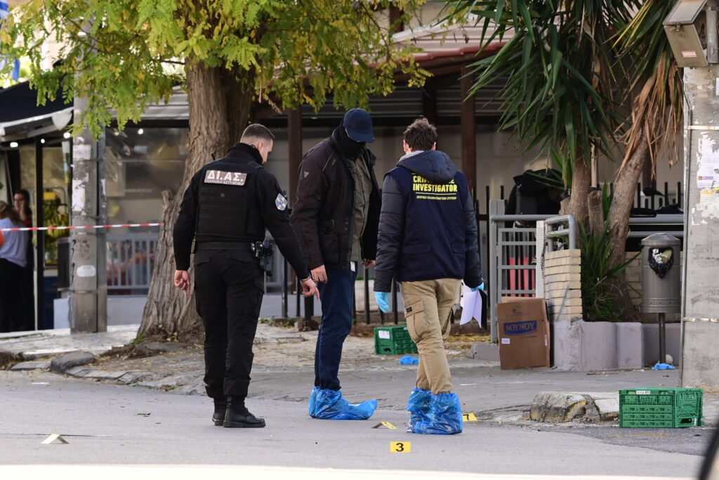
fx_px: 3995
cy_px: 240
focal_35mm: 200
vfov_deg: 6.9
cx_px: 360
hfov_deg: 10.3
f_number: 6.3
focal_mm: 200
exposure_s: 1/160
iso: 160
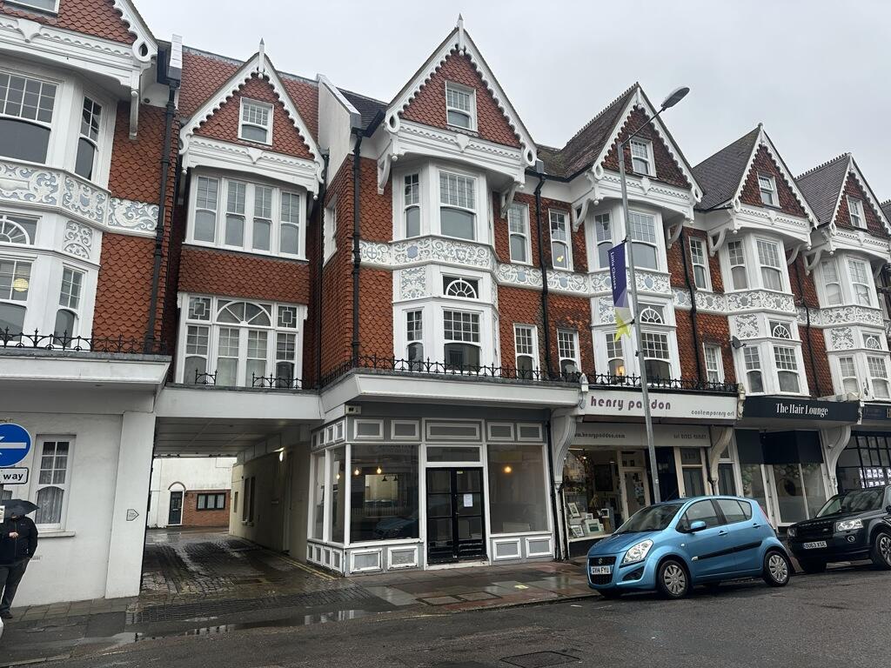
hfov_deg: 71.6
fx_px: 618
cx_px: 446
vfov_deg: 56.8
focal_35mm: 24
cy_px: 334
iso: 80
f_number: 1.78
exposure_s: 1/271
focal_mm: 6.86
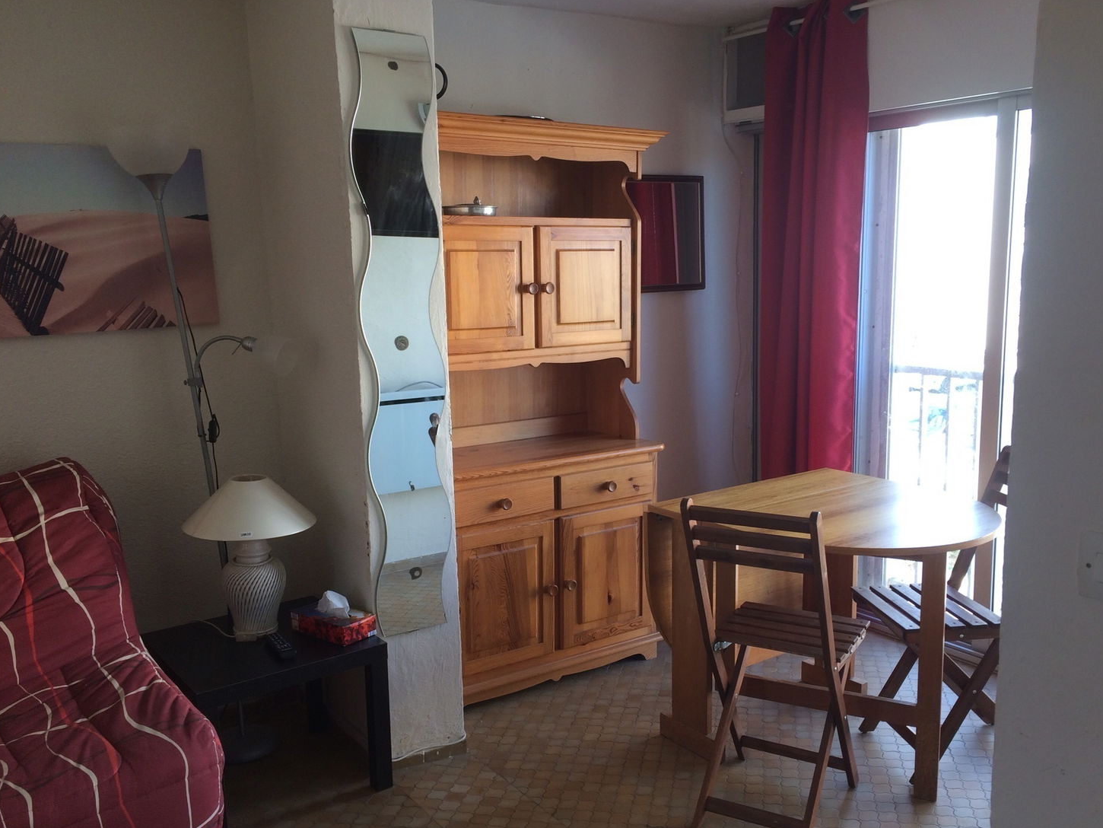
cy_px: 441
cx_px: 577
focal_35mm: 32
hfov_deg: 56.8
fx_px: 1020
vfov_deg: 44.1
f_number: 2.2
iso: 50
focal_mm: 4.15
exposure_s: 1/100
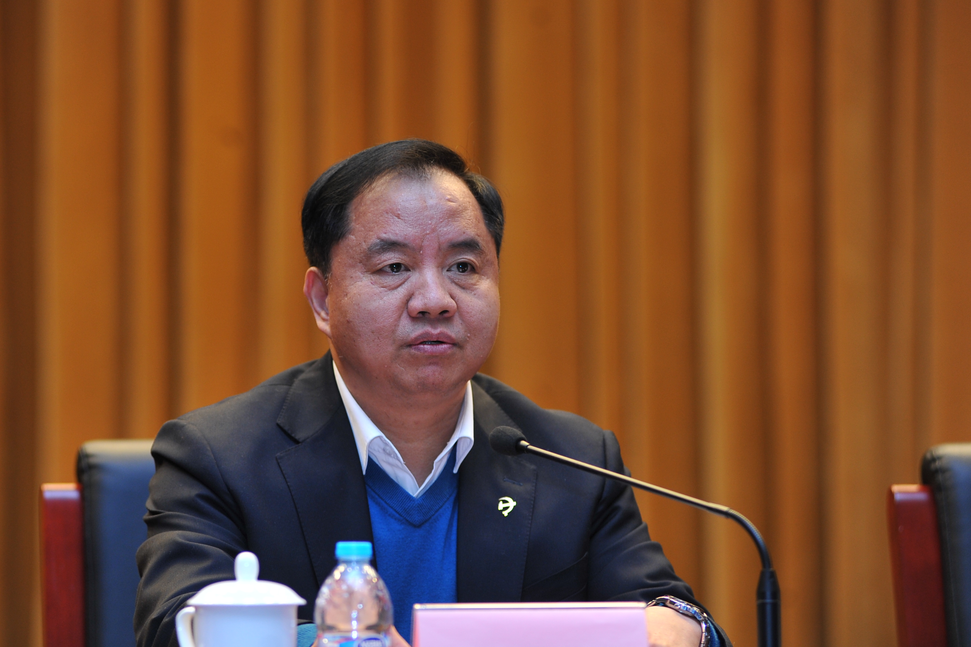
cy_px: 335
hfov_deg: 14.2
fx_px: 3909
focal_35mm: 145
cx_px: 428
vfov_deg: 9.5
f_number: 3.2
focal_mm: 120
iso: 800
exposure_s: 1/160
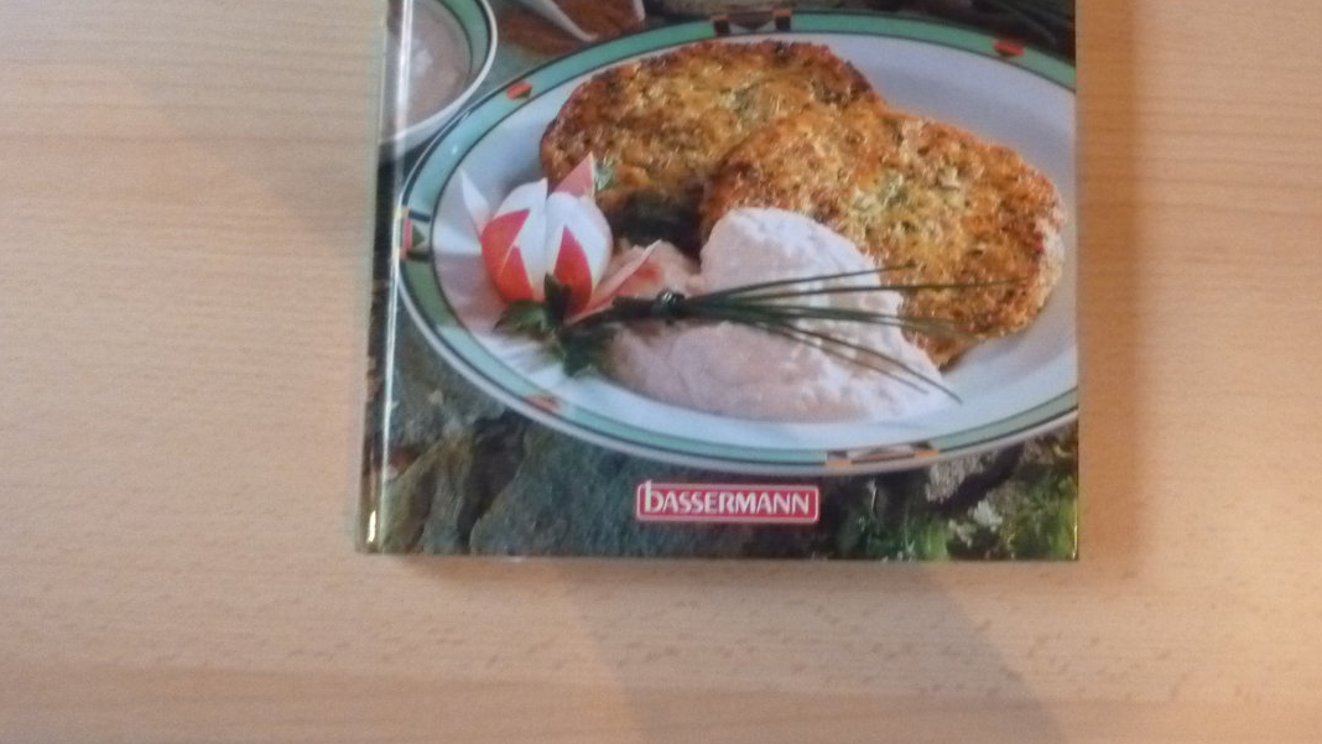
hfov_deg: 57.6
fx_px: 1192
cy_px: 172
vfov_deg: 33.8
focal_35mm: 34
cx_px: 783
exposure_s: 1/25
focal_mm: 4.5
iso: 800
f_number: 3.3
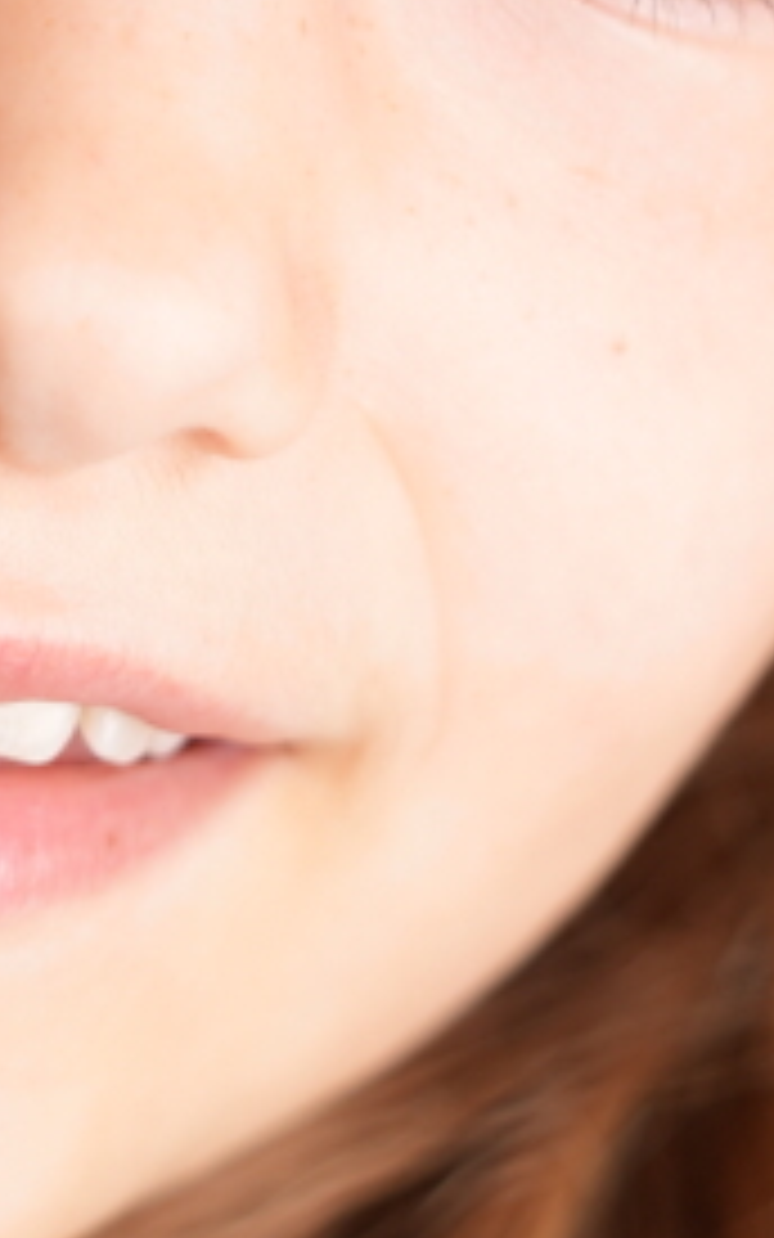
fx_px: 22770
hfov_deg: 1.9
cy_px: 360
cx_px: -153
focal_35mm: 675
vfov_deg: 3.1
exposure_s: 1/250
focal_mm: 152
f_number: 2.8
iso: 250
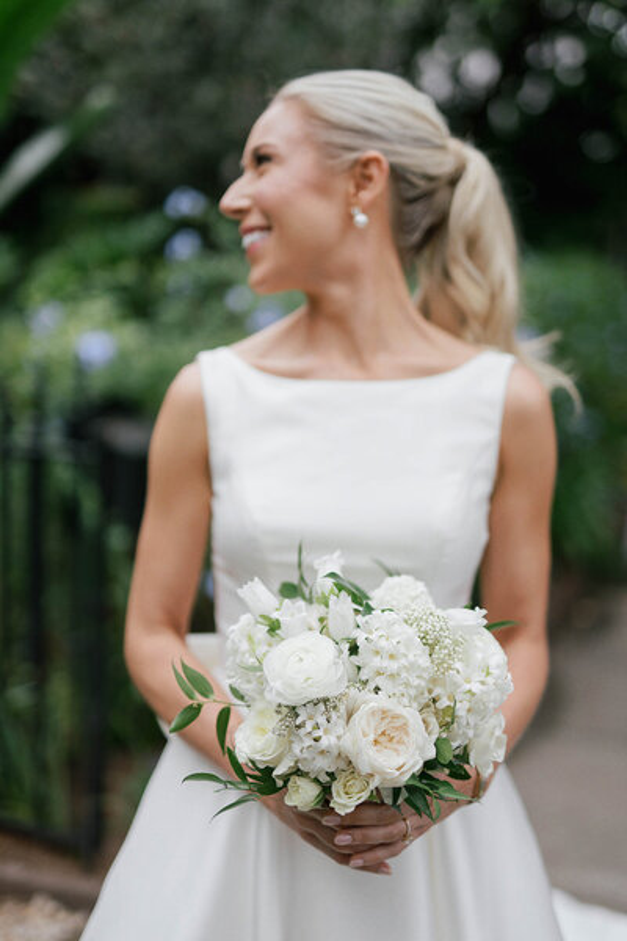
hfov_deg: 27.0
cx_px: 314
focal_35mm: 50
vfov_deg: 39.6
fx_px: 1306
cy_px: 470
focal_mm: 50
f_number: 1.4
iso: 160
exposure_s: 1/1250
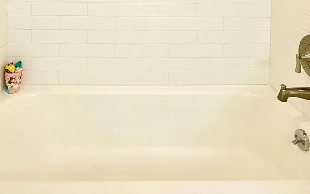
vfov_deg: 32.5
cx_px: 133
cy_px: -40
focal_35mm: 32
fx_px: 270
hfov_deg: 59.4
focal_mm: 2.22
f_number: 2.2
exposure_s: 1/120
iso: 320
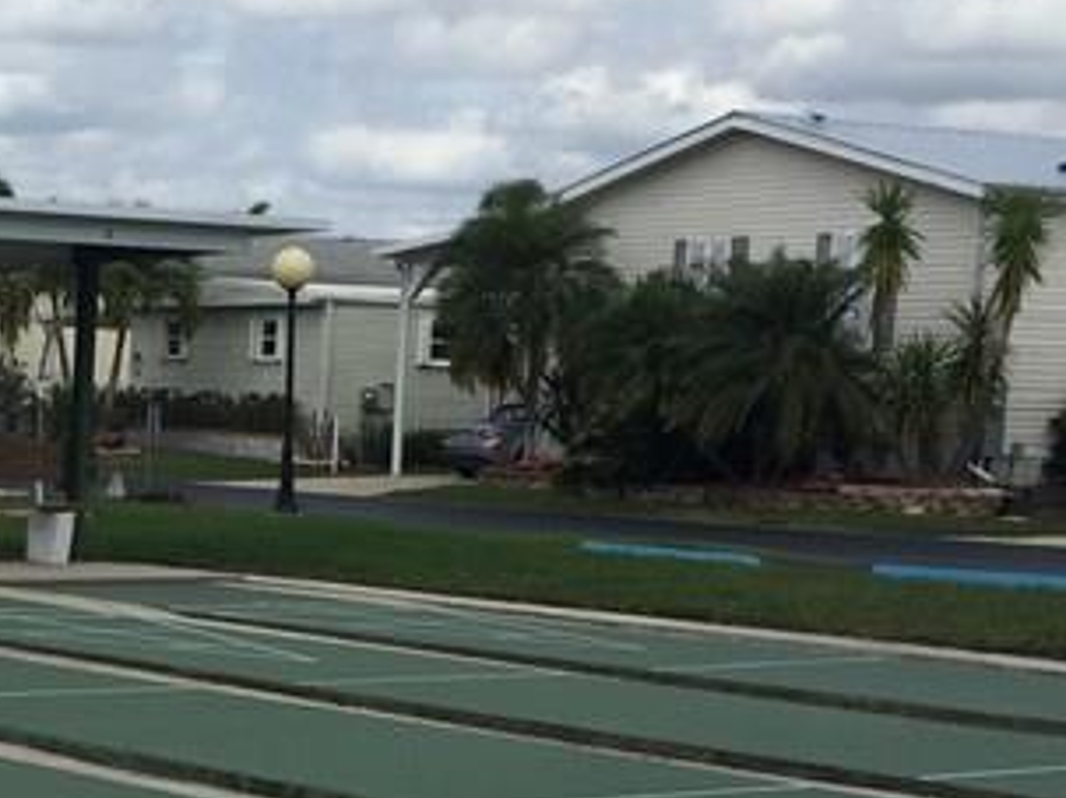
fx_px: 3017
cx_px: -113
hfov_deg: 19.2
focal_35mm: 98
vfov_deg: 14.9
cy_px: 770
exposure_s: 1/2475
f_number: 2.2
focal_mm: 4.15
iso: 32
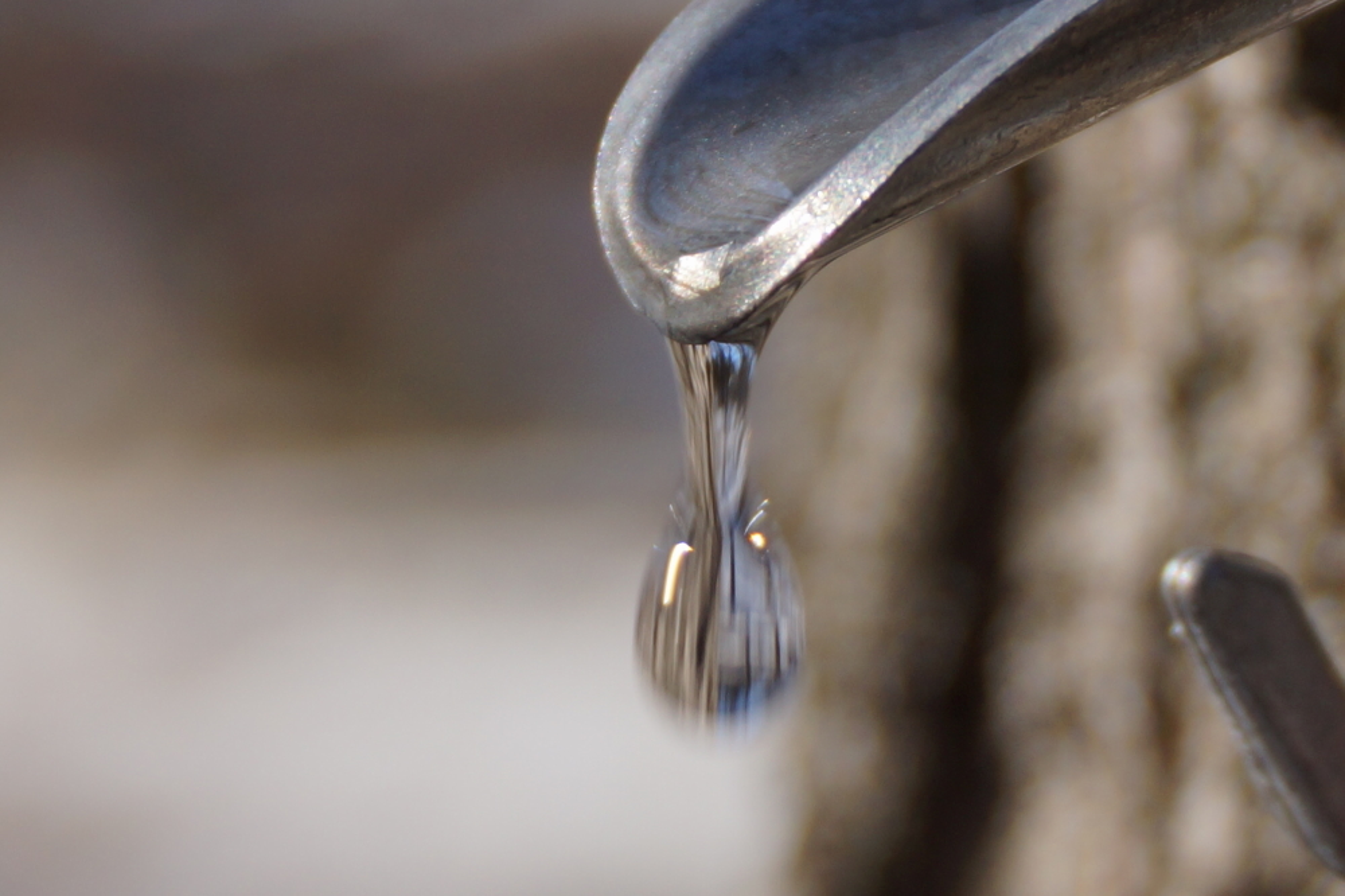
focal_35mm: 168
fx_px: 6274
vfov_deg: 8.2
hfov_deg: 12.2
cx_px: 672
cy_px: 448
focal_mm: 80
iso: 100
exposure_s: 1/125
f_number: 5.6
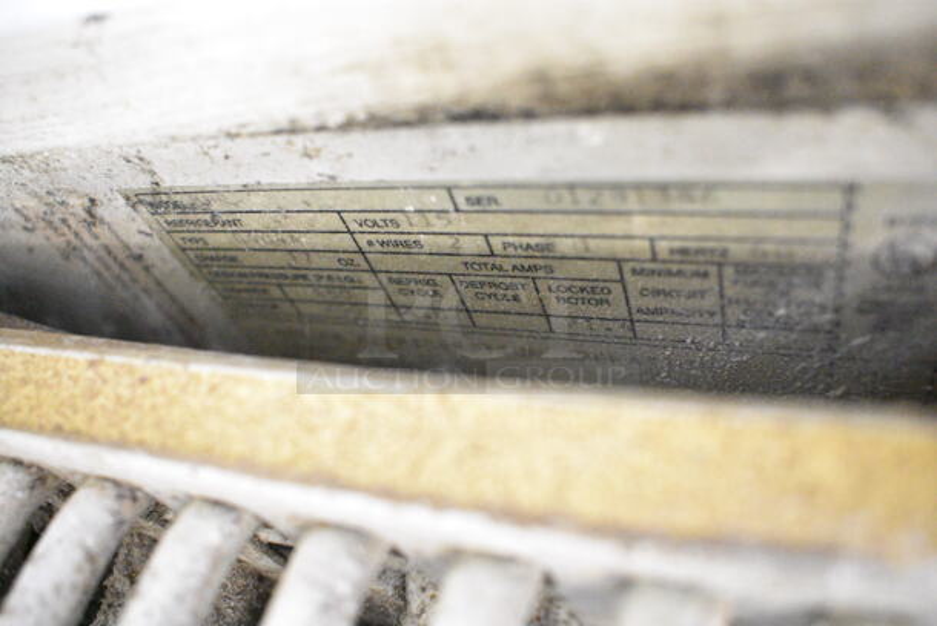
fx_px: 782
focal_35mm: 30
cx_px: 468
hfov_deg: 61.9
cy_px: 313
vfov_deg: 43.7
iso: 14400
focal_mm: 20
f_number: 3.8
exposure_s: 1/30
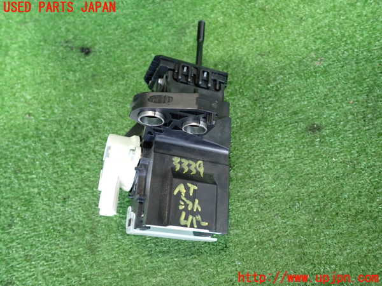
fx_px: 309
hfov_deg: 63.4
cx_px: 191
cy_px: 143
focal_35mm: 28
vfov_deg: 49.7
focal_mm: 5.05
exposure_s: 1/30
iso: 500
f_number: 2.2
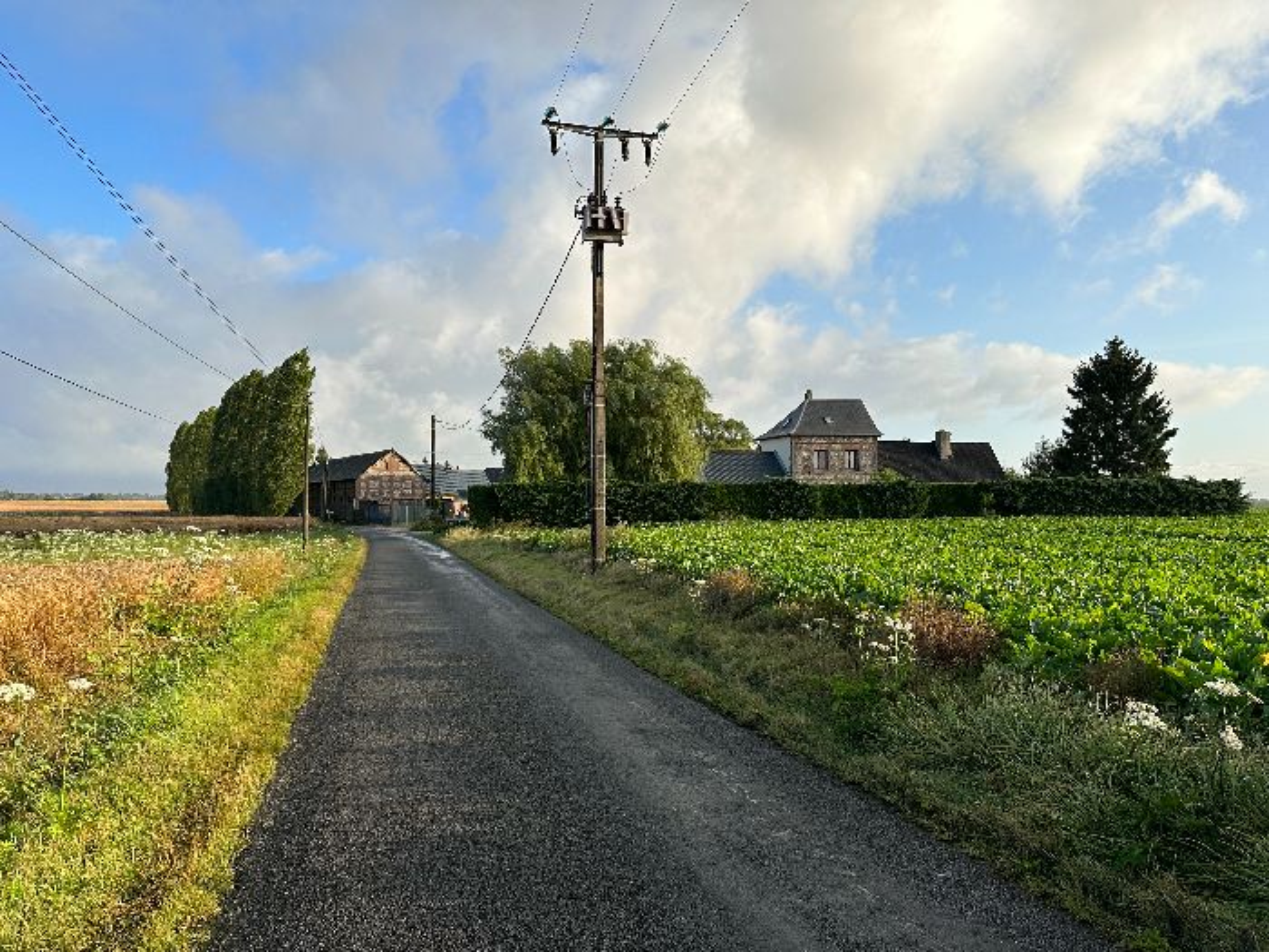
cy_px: 476
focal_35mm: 24
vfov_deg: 56.8
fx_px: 880
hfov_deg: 71.6
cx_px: 634
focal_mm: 6.86
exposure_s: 1/2591
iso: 80
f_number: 1.78
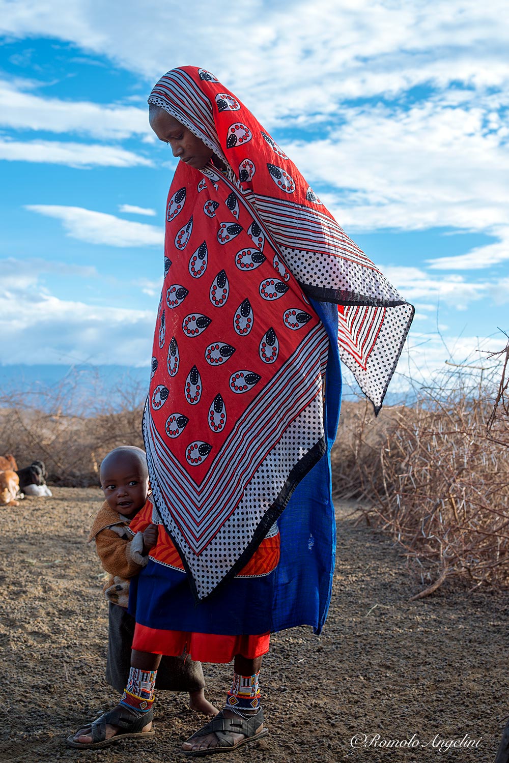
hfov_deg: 23.4
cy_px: 382
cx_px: 254
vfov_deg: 34.5
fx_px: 1230
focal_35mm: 58
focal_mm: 58
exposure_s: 1/100
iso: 100
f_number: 8
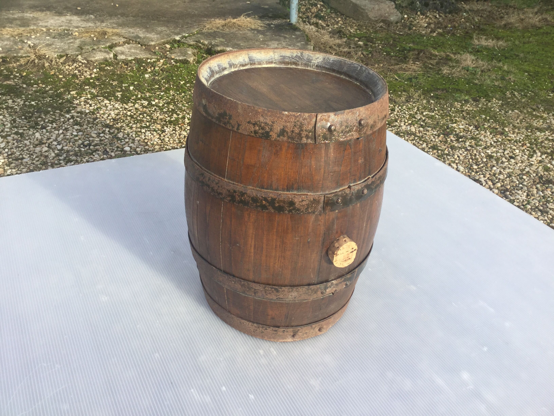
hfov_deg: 58.4
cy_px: 208
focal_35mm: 31
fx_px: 496
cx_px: 277
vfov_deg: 45.4
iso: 25
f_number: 2.4
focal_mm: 3.3
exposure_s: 1/365
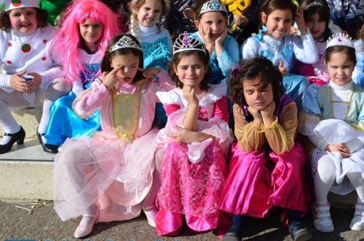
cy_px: 67
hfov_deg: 28.8
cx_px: 333
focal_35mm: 67
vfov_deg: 20.1
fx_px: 676
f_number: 9
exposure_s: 1/320
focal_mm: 20
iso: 100
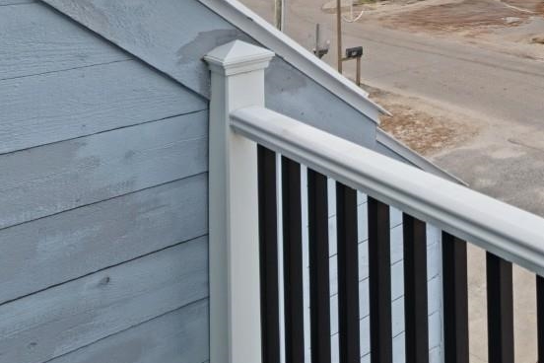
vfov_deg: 25.9
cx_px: 529
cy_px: -115
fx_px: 665
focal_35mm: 44
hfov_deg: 39.8
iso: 100
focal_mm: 10
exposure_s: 1/100
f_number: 5
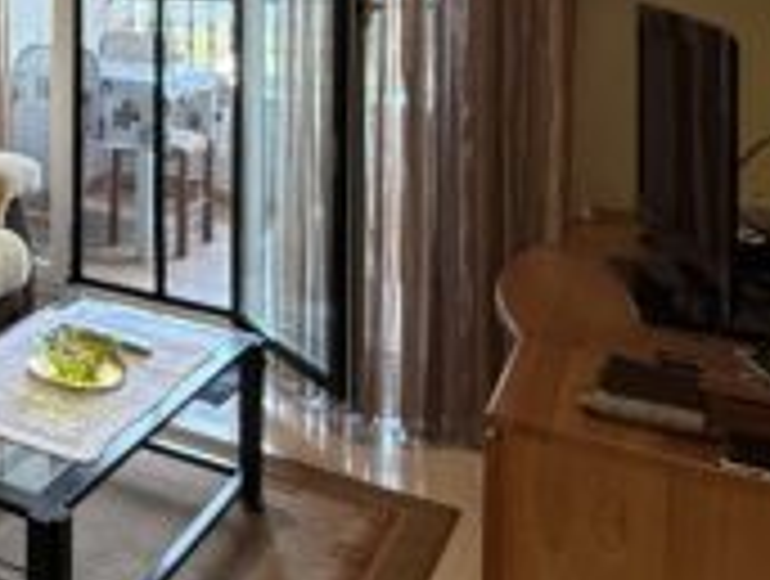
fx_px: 1092
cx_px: -113
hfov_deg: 33.1
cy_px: -54
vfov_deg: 27.3
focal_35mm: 49
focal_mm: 2.22
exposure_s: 1/100
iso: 250
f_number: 2.2
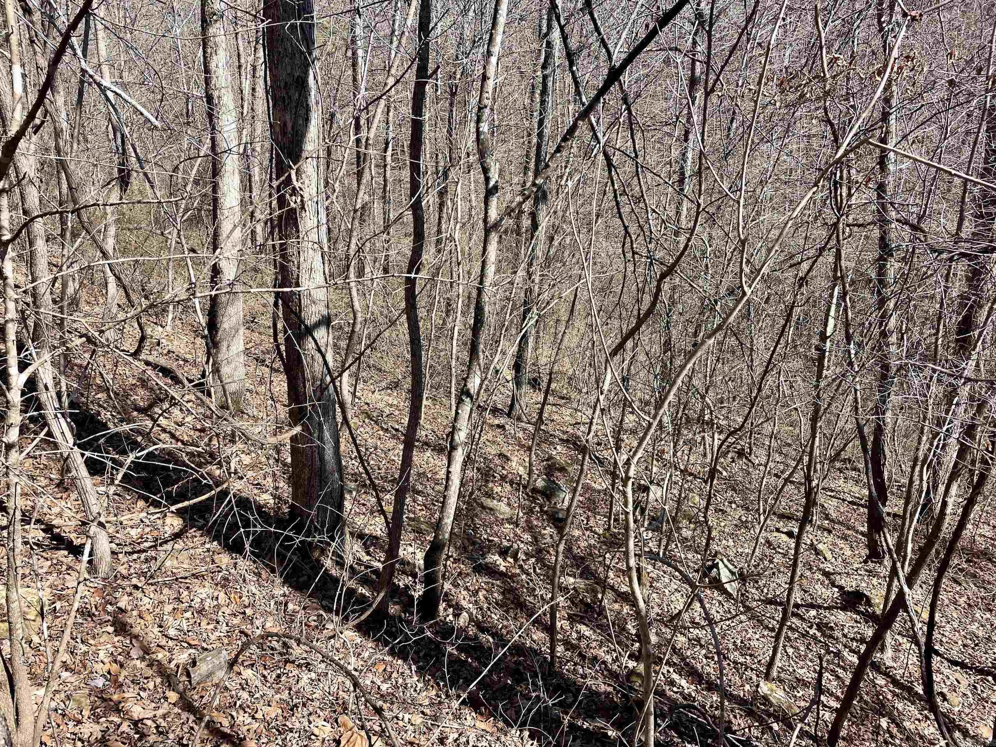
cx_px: 498
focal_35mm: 26
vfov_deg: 53.1
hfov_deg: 67.3
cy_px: 374
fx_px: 748
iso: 32
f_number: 1.6
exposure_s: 1/1233
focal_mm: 4.2
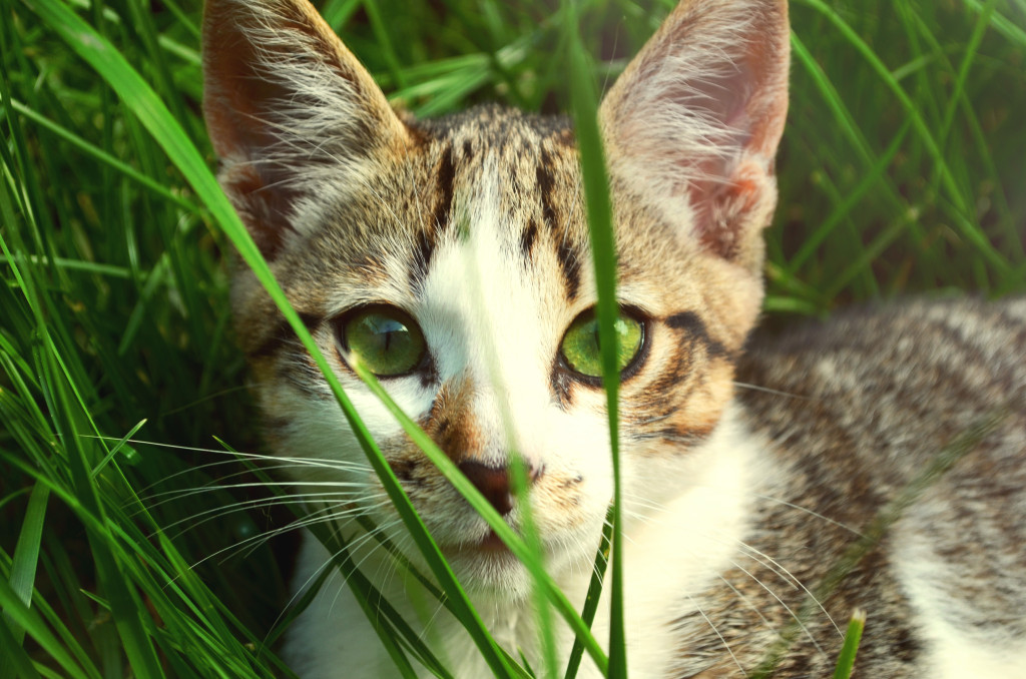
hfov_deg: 26.0
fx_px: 2218
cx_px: 513
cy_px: 340
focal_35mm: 78
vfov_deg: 17.4
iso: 200
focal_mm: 52
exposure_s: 1/400
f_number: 7.1
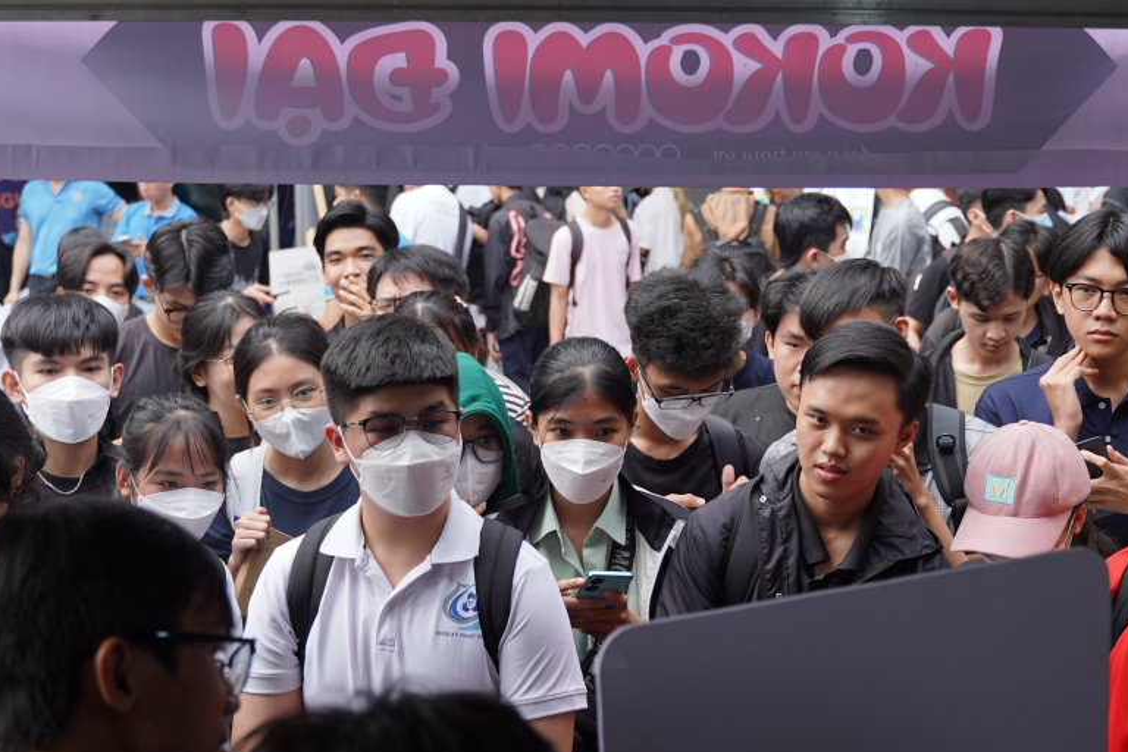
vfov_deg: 24.2
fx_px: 1755
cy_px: 406
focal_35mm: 56
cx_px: 570
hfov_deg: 35.6
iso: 100
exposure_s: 1/320
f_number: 3.2
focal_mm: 28
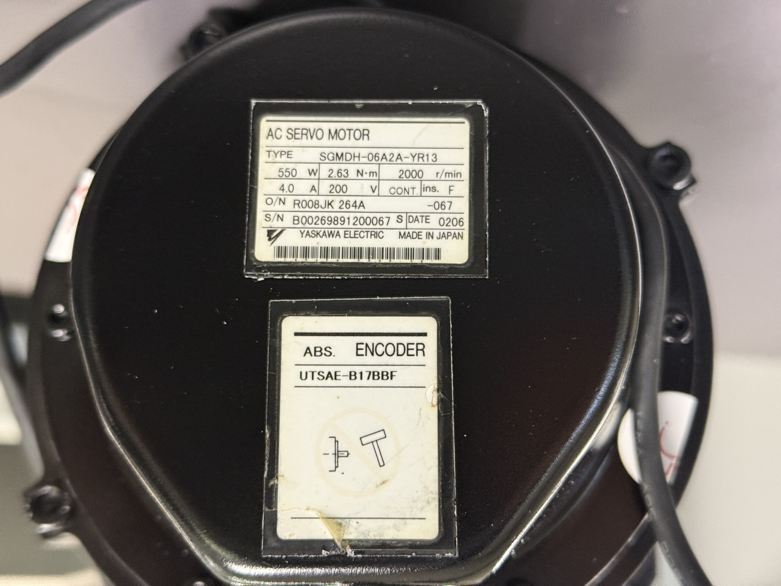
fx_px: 1083
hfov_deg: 39.7
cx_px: 390
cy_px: 293
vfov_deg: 30.3
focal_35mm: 48
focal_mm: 6.76
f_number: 1.78
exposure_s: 1/40
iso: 400
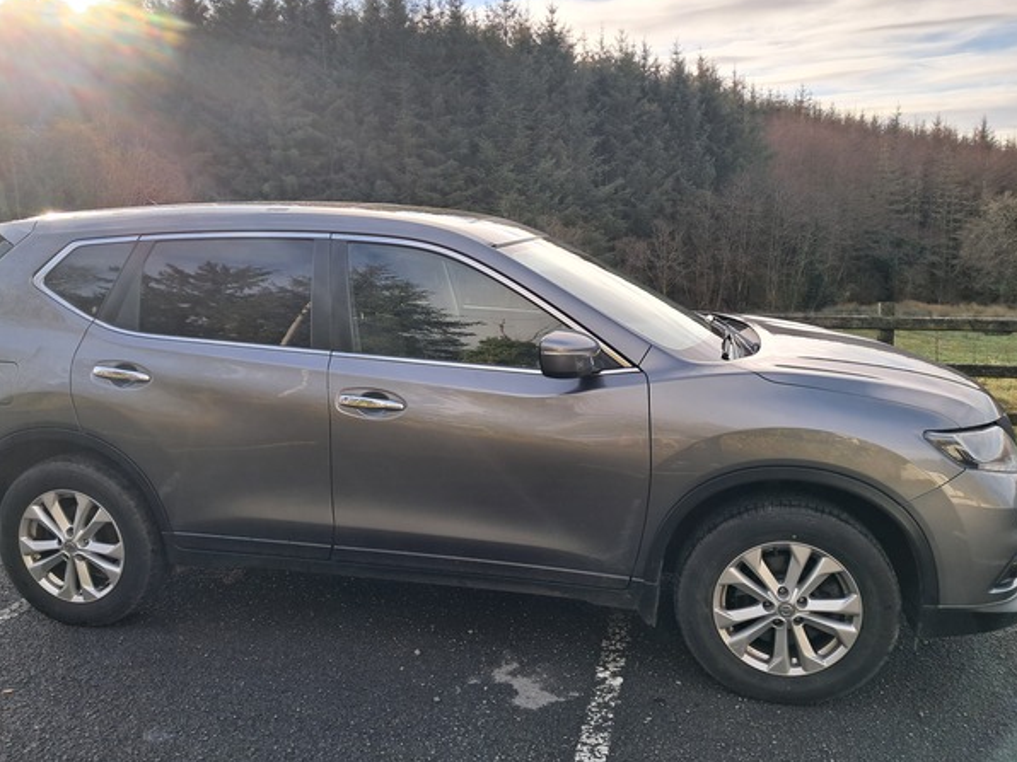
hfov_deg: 61.7
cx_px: 505
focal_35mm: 29
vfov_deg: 48.2
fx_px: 852
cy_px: 384
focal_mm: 4
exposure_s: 1/180
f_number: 1.8
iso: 50
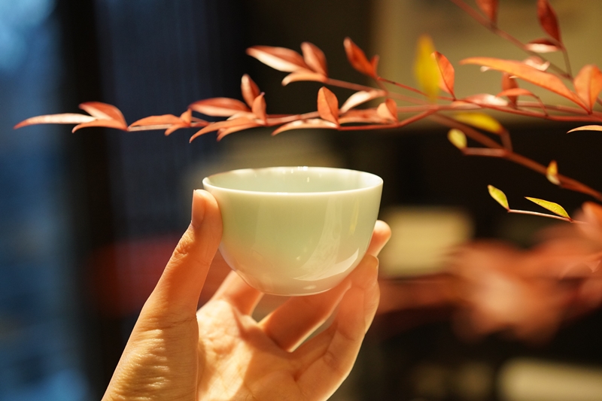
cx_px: 301
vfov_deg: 24.6
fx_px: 919
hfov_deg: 36.3
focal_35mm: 55
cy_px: 200
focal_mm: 55
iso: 4000
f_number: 3.5
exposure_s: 1/80
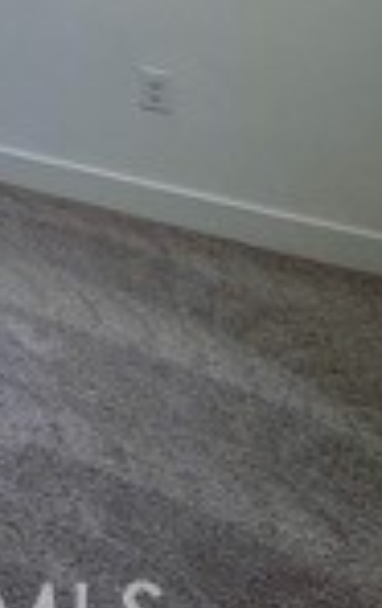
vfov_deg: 24.6
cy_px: -308
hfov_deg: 13.4
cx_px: -591
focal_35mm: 64
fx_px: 1062
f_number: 2.2
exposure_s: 1/221
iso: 40
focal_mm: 2.22
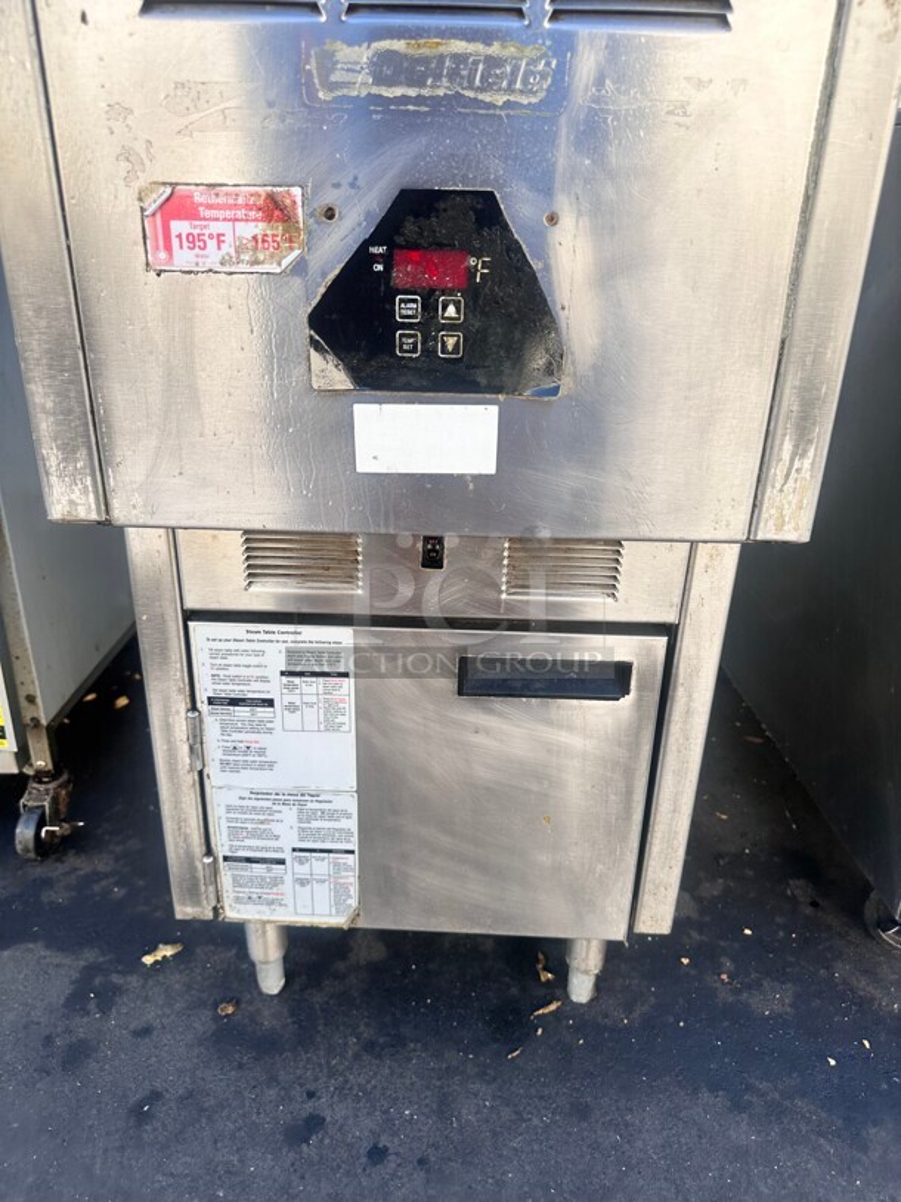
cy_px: 601
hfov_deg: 56.8
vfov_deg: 71.6
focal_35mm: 24
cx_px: 450
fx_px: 833
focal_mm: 6.86
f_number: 1.78
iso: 80
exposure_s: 1/646
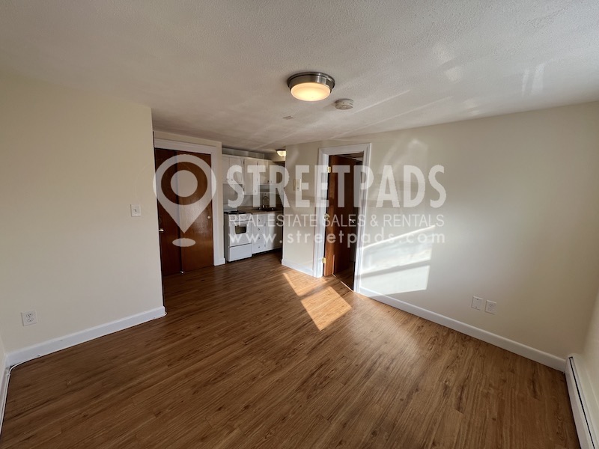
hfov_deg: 106.2
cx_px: 300
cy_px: 224
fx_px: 225
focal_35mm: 13
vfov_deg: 89.9
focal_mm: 1.57
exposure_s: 1/271
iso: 32
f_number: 1.8
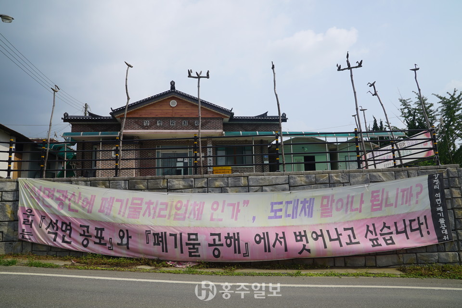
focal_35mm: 24
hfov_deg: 73.7
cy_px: 154
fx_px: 308
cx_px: 231
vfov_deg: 53.2
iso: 100
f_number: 14
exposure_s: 1/100
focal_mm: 24
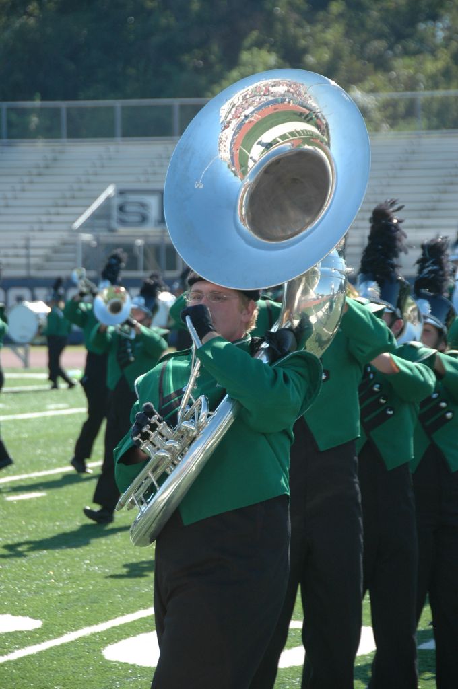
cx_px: 229
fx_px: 3214
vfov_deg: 12.2
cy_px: 344
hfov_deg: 8.1
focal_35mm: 168
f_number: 5.6
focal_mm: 112
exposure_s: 1/500
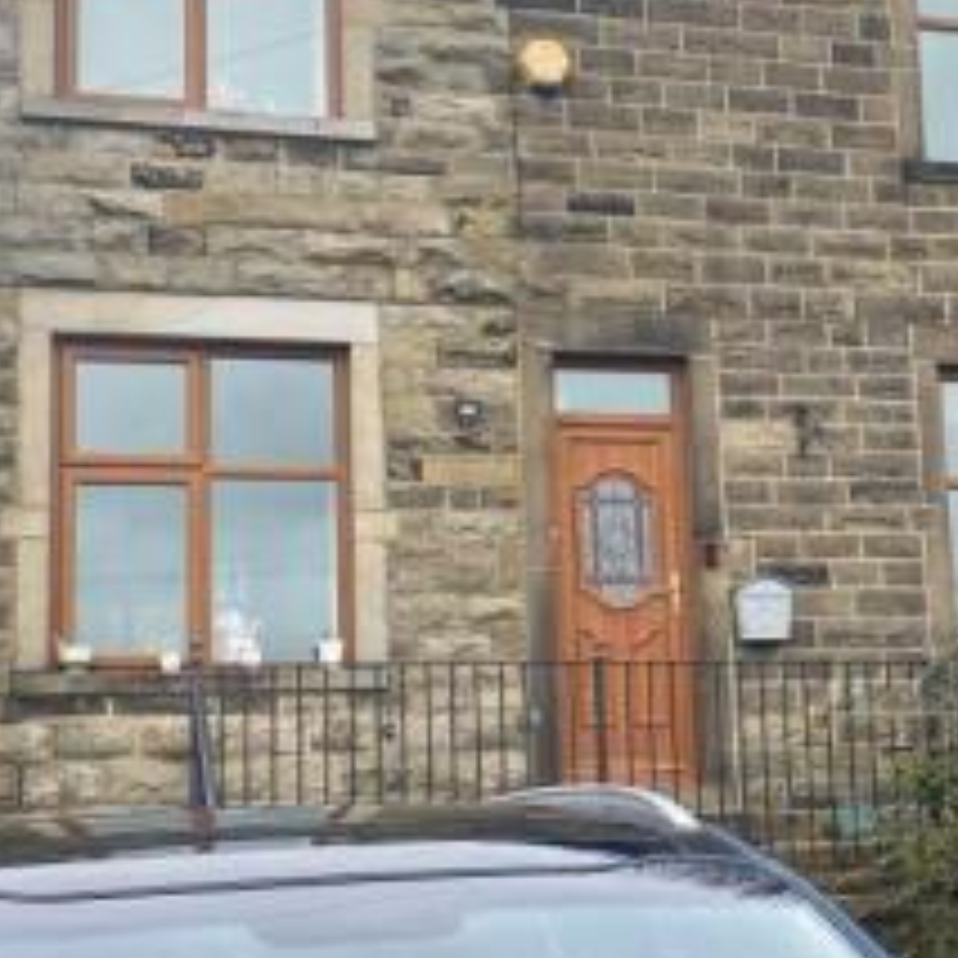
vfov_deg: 27.3
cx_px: 722
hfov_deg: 26.9
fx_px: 1973
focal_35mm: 63
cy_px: 564
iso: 32
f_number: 1.8
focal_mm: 4.25
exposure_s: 1/534
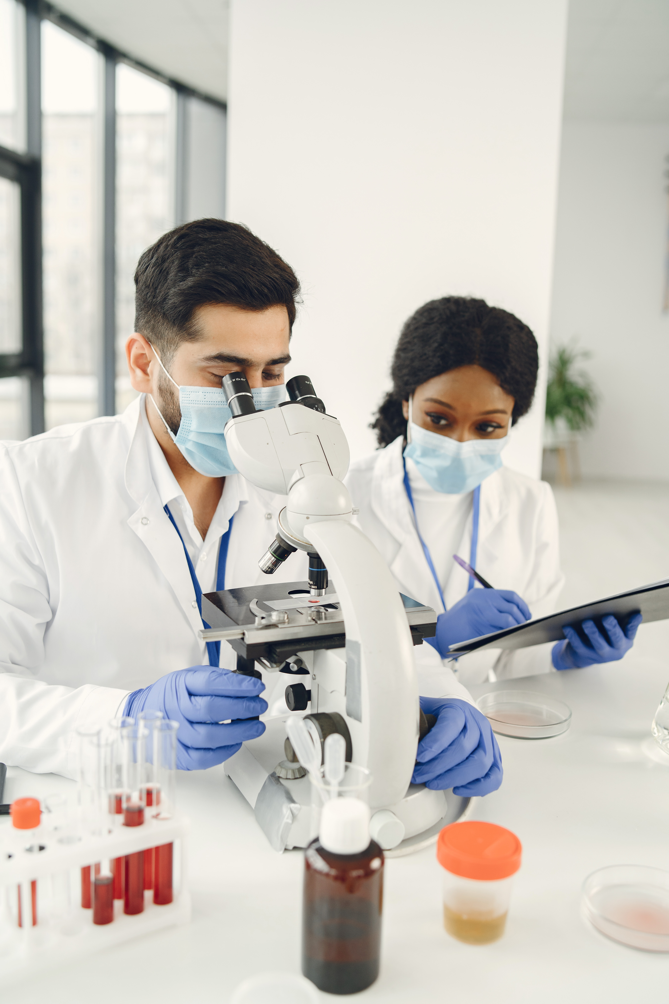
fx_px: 976
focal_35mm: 35
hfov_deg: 37.9
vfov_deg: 54.4
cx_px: 334
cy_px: 502
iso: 400
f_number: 2.8
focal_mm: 35
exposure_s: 1/200
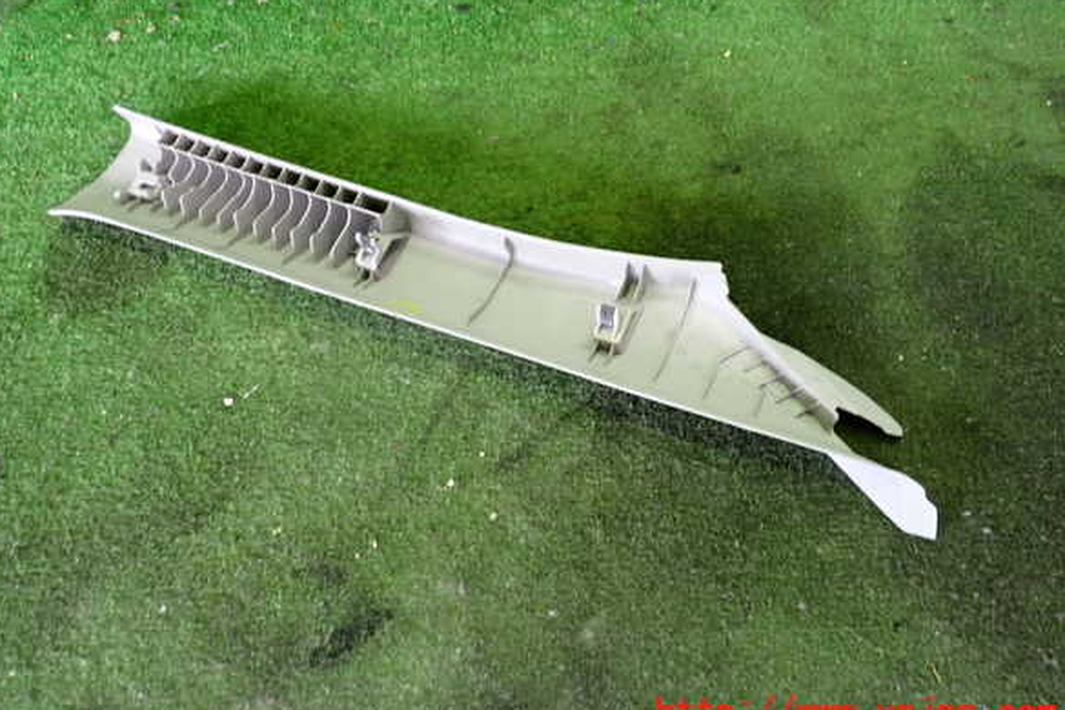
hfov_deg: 58.7
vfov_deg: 41.1
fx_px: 947
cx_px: 521
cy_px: 328
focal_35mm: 32
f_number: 2.3
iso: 320
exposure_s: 1/30
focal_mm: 5.4
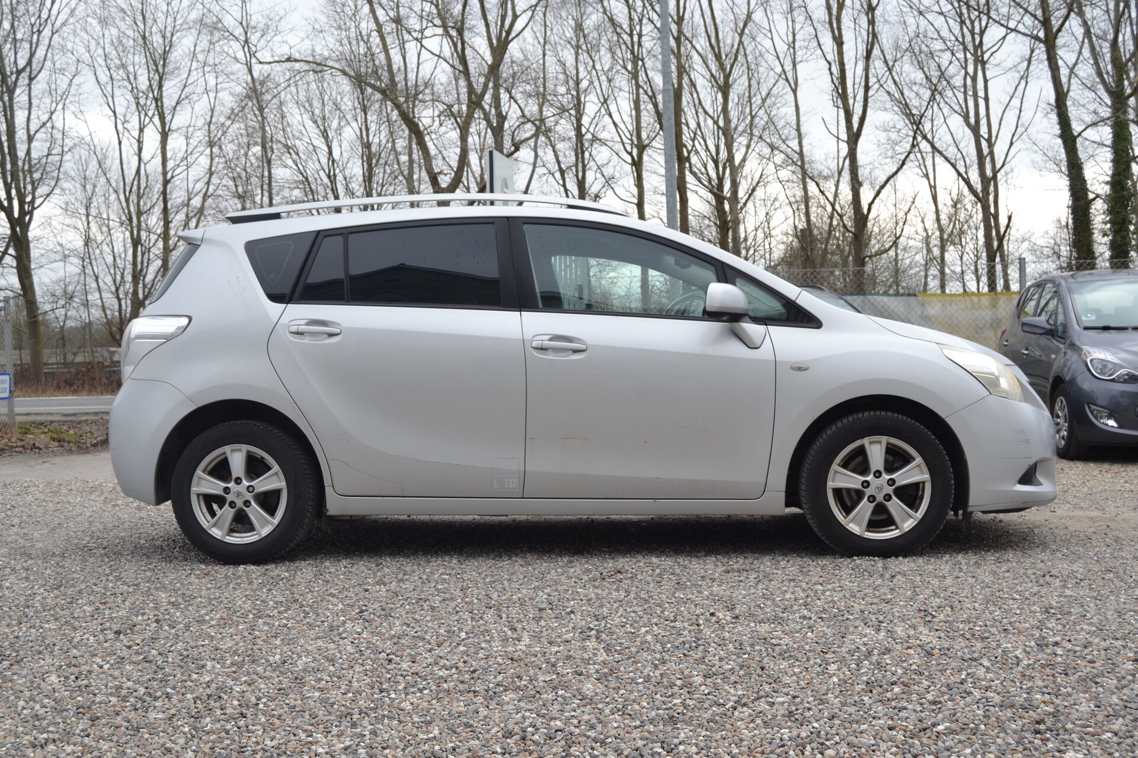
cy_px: 379
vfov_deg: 34.2
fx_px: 1233
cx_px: 569
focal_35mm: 39
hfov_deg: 49.6
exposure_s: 1/200
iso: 100
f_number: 7.1
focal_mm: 26
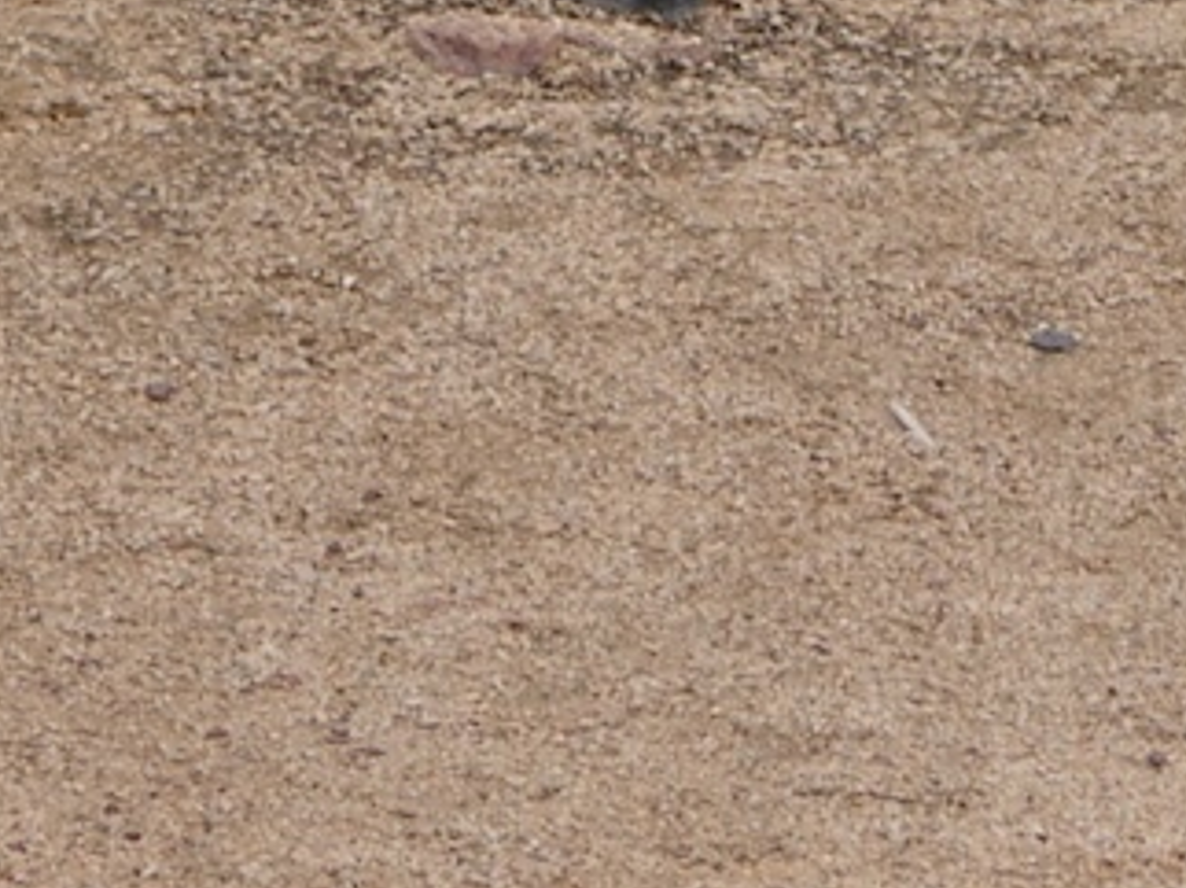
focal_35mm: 348
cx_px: 1234
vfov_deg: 4.1
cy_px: -1710
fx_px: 11914
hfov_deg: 5.7
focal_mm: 28
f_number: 5.6
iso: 200
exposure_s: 1/160
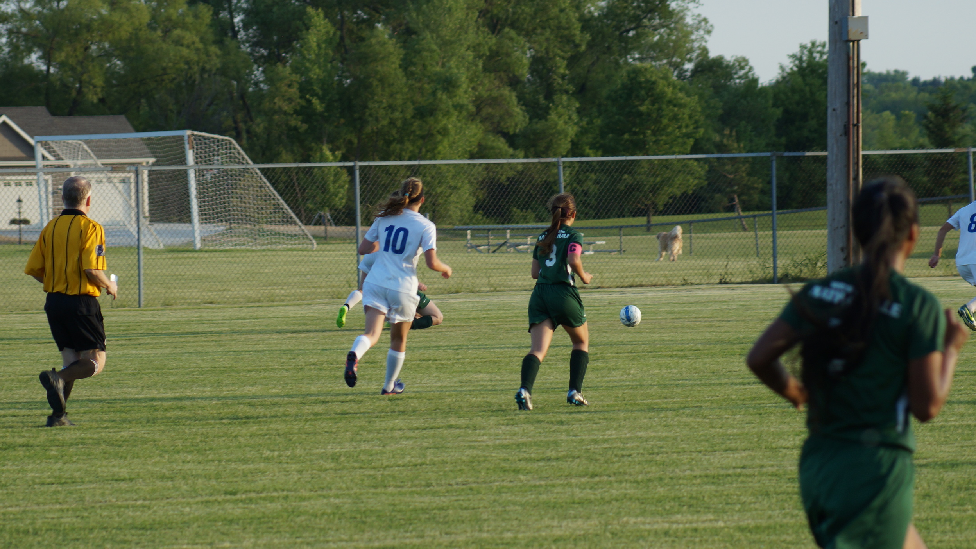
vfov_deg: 5.5
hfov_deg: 9.8
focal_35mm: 220
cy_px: 266
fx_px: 5694
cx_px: 488
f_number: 5.6
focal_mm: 140
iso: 200
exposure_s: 1/250
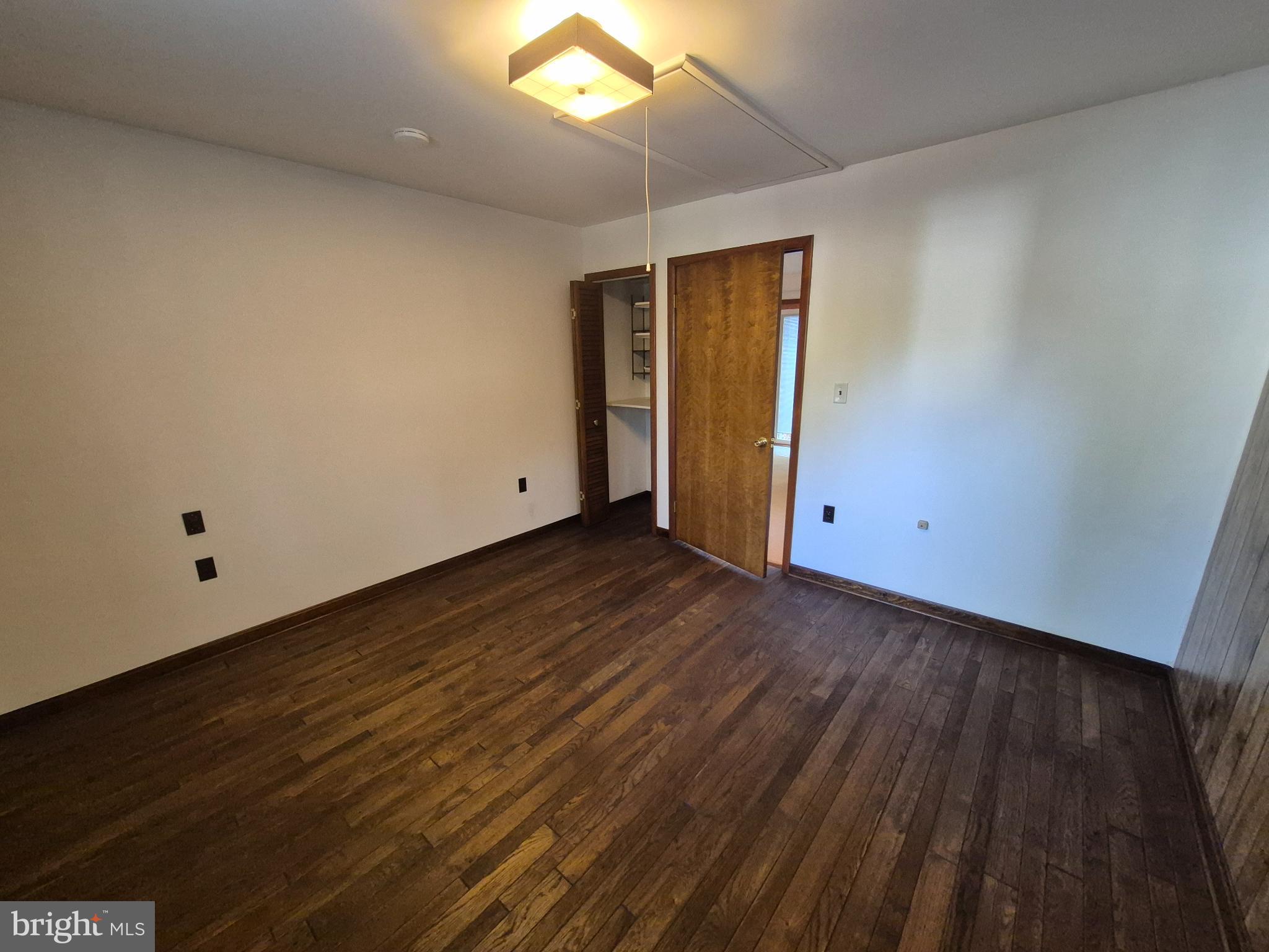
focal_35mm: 13
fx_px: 477
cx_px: 634
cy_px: 476
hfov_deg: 106.2
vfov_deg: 89.9
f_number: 2.2
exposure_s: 1/60
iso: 500
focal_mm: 1.74
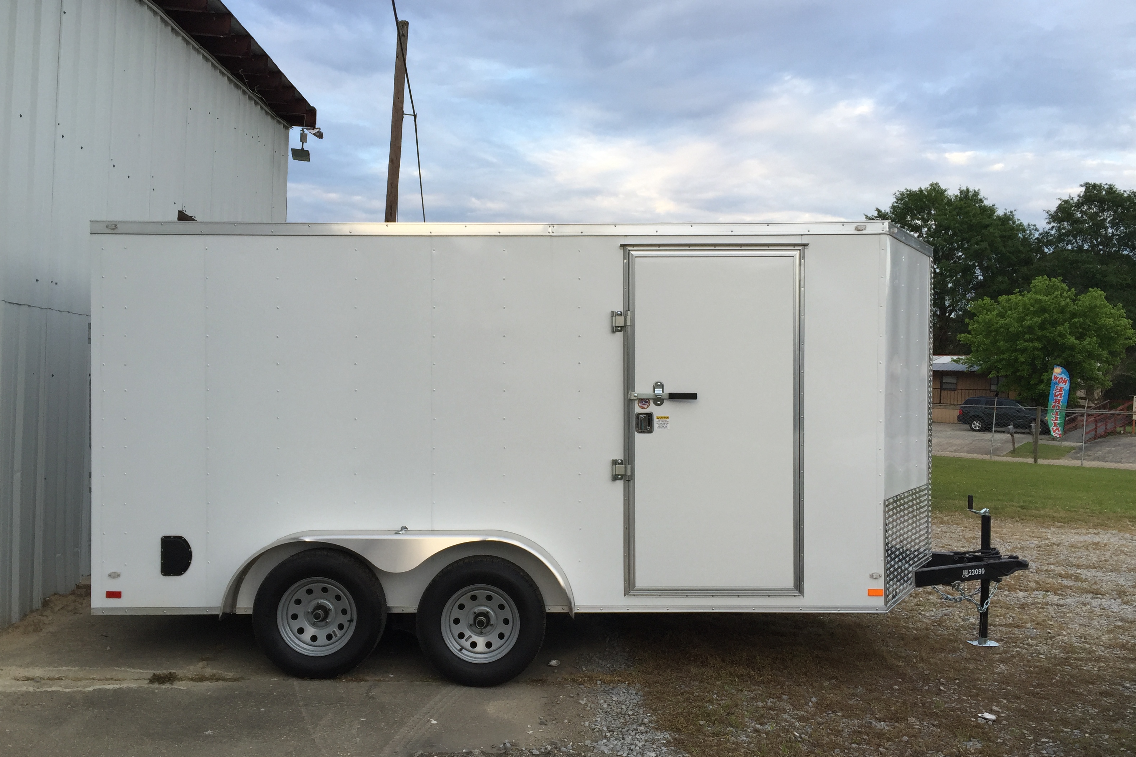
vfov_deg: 42.3
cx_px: 568
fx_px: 978
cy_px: 404
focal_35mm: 31
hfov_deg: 60.3
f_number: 2.2
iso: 32
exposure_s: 1/278
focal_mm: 4.15
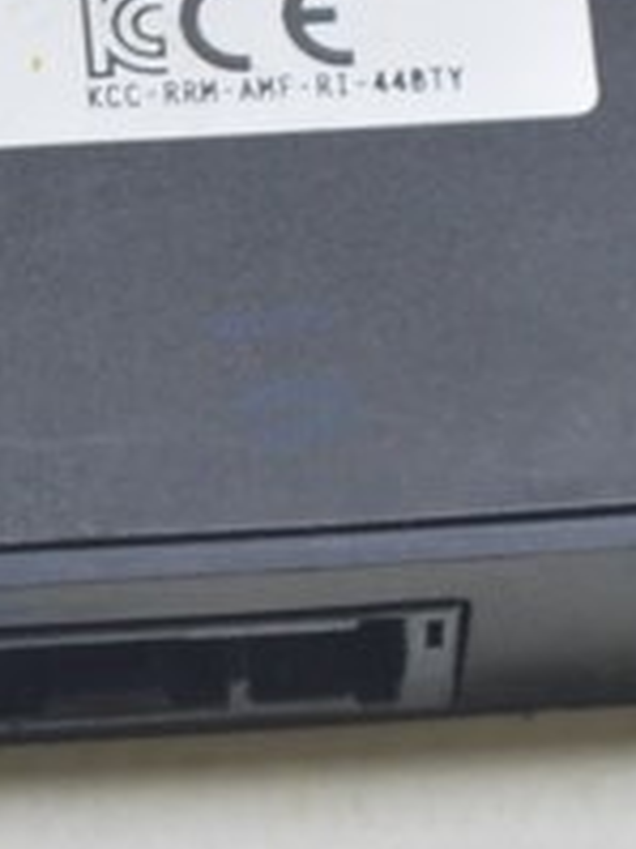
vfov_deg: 5.1
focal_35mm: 386
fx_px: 9466
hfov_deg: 3.8
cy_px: 228
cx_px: 128
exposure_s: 1/20
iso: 400
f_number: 5.6
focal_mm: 52
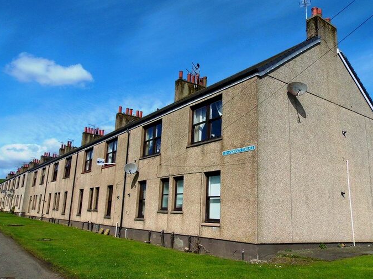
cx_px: 186
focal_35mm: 28
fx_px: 302
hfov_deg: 63.5
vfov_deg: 49.7
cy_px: 142
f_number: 7.9
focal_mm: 4.9
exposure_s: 1/400
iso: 100
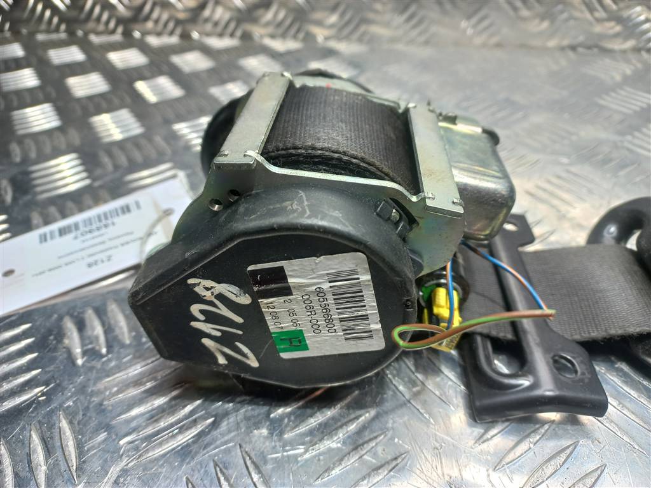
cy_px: 244
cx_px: 326
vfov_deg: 54.9
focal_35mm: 25
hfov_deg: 69.4
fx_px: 470
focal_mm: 4.6
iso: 50
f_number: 1.8
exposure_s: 1/50
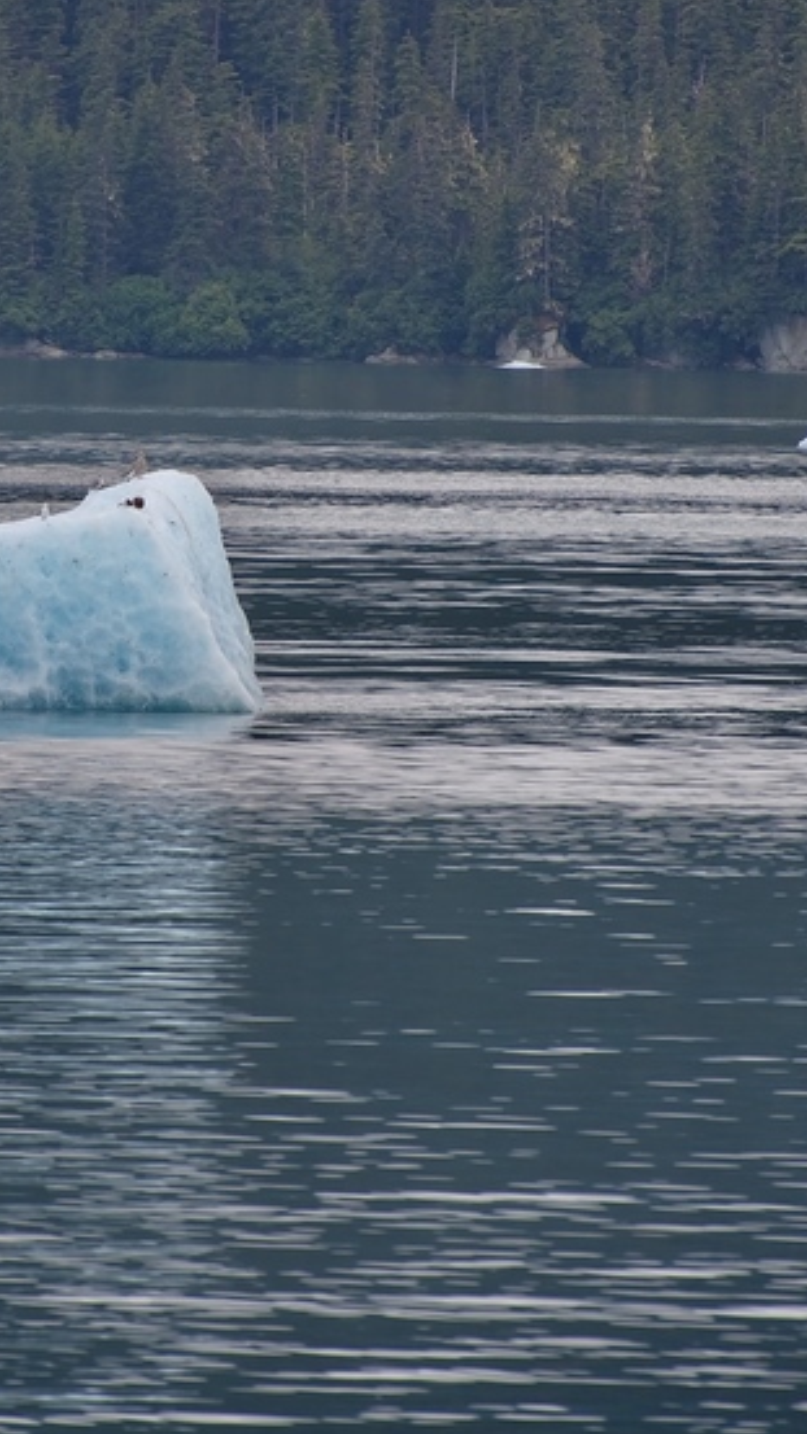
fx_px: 27699
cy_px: 498
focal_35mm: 728
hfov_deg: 1.7
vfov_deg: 3.0
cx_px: 143
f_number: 5.6
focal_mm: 300
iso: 180
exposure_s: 1/640
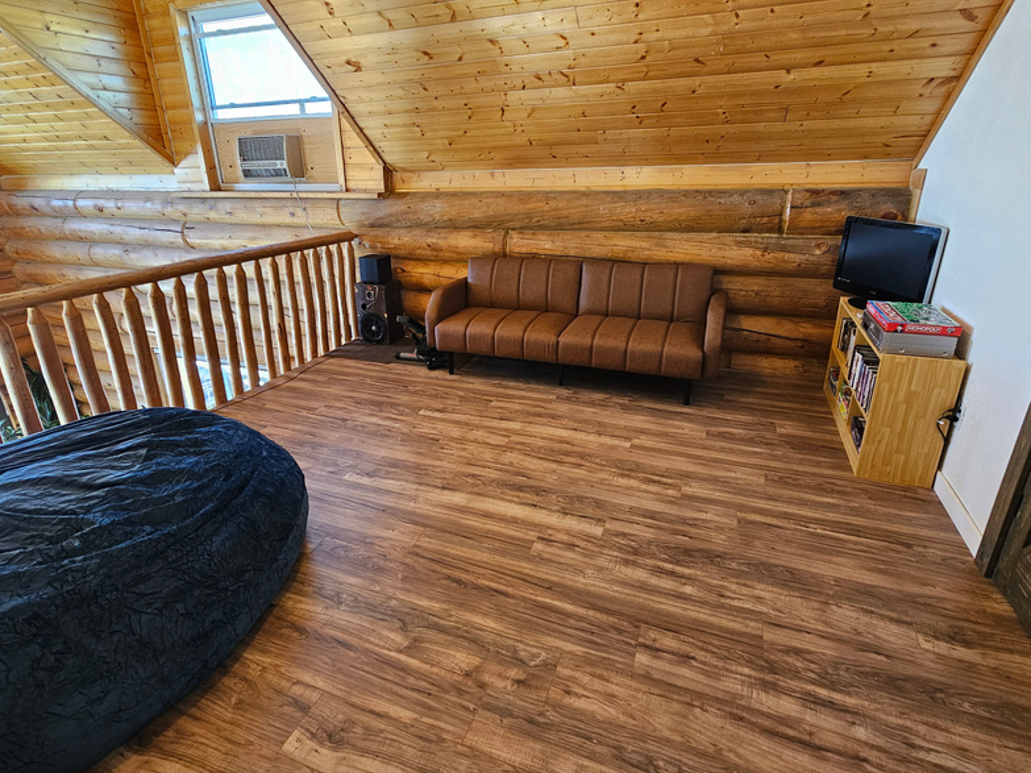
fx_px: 506
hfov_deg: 91.0
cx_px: 495
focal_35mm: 17
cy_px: 363
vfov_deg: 74.6
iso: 200
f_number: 2.2
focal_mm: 2.2
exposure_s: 1/60
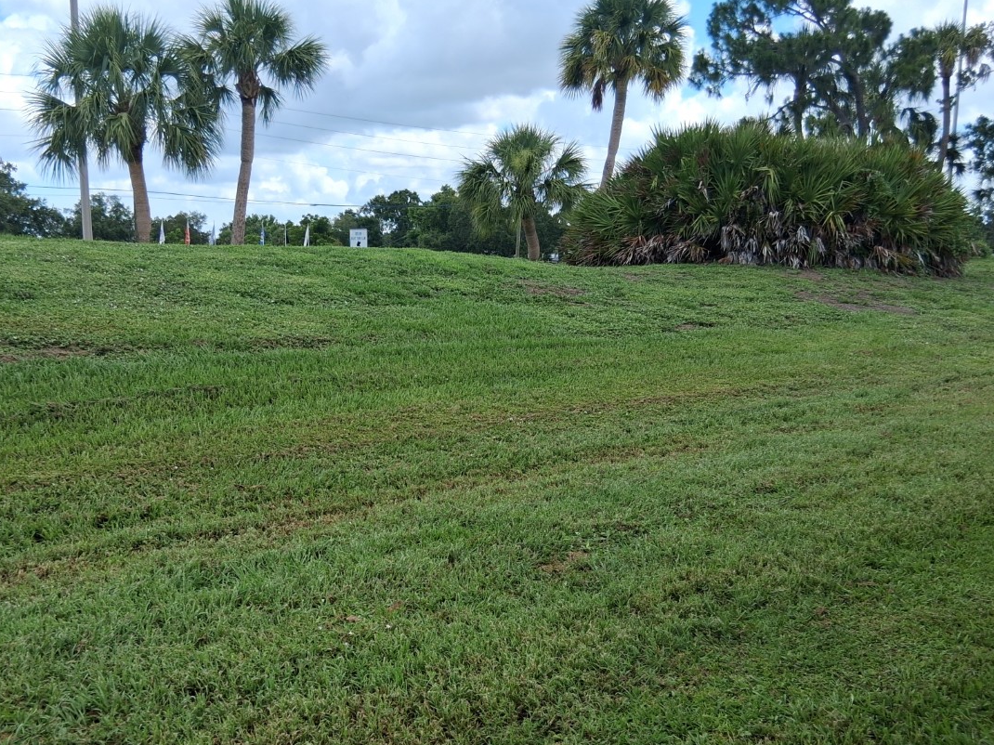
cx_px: 407
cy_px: 466
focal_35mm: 35
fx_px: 1005
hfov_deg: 52.3
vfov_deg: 40.4
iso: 25
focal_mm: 3.98
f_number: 1.8
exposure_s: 1/492
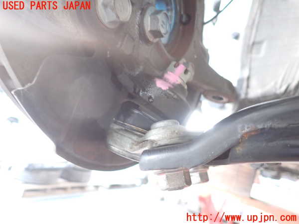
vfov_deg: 54.9
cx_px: 150
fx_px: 216
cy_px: 112
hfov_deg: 69.4
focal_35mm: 25
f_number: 2
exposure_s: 1/30
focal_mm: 4.5
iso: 800
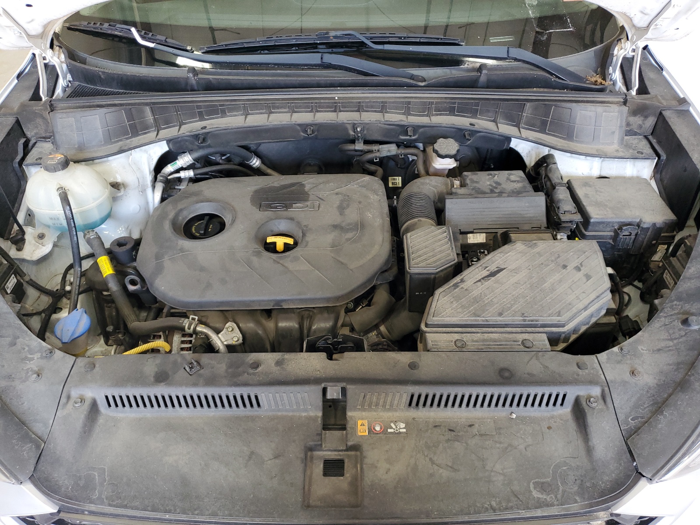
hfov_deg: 67.3
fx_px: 526
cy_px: 262
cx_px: 350
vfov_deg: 53.1
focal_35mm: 26
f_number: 1.5
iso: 128
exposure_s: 1/60.2
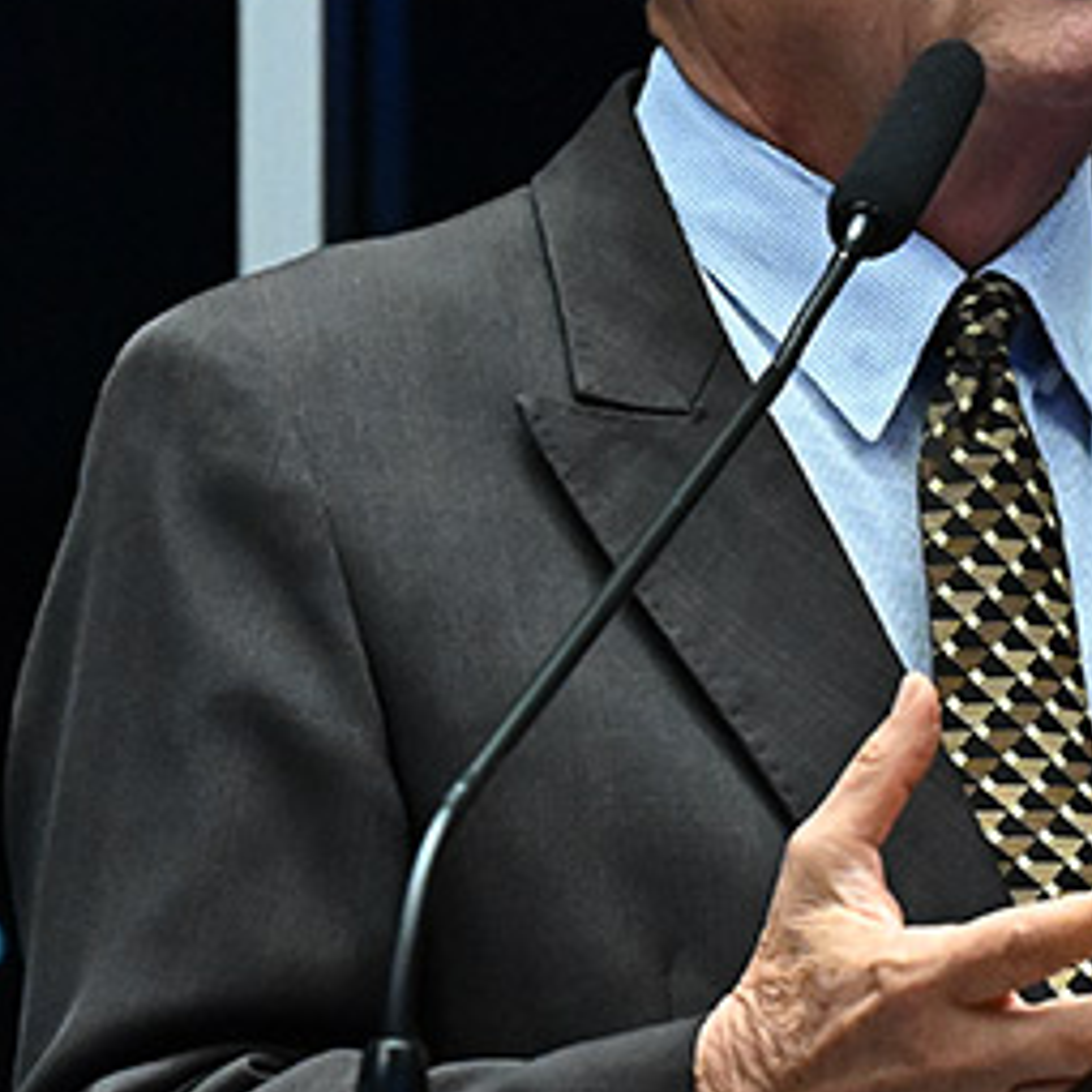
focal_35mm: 472
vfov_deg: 3.7
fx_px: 16846
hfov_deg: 3.7
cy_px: 300
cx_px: 1041
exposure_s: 1/125
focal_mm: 110
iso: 5000
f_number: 4.5
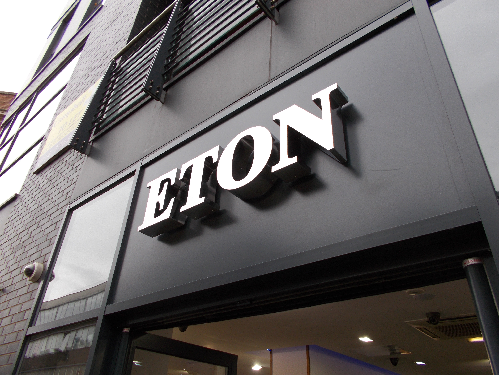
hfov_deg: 67.3
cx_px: 250
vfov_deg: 53.1
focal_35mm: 26
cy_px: 188
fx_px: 375
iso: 80
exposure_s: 1/125
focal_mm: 4.6
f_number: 3.2
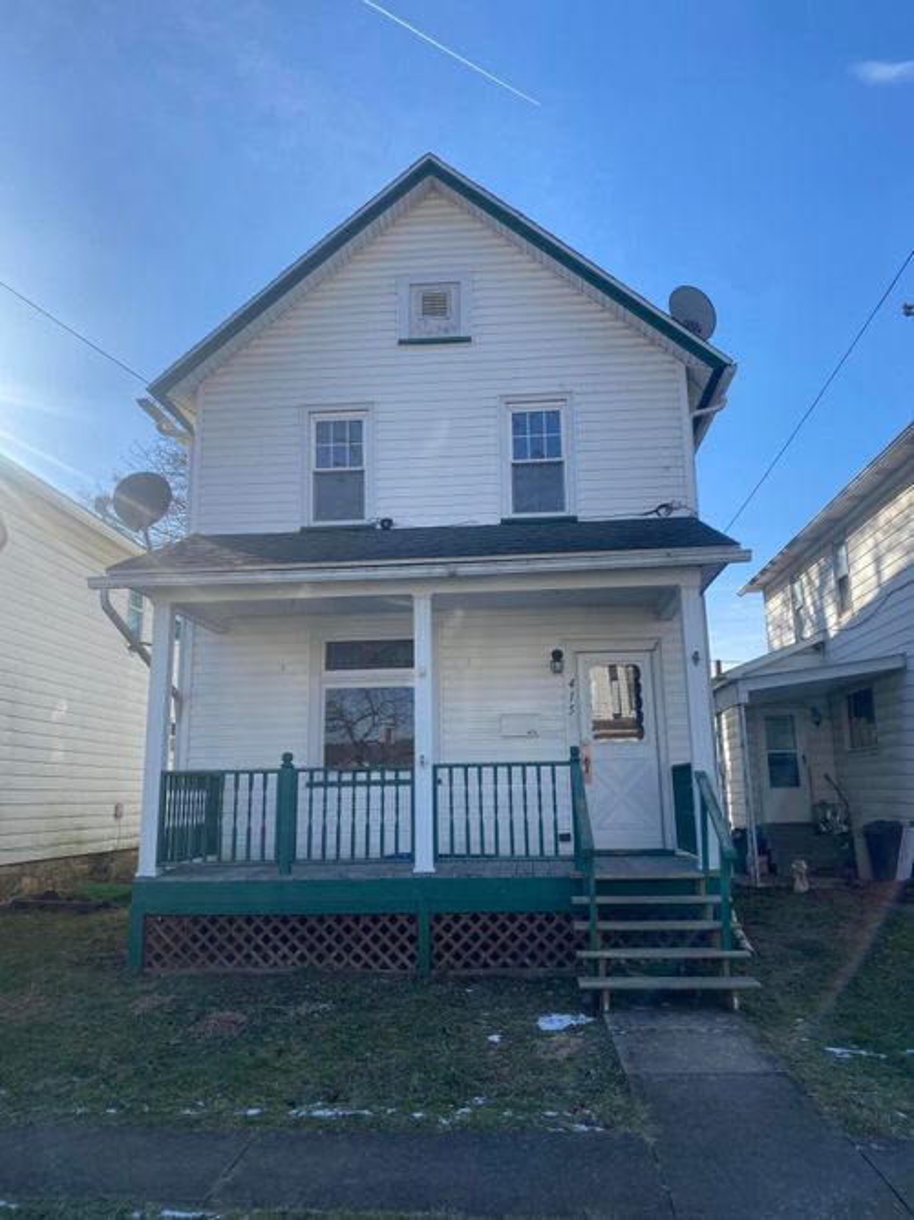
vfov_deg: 67.3
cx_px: 457
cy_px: 610
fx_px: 916
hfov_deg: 53.0
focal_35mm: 26
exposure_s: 1/1927
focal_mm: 4.25
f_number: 1.8
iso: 32
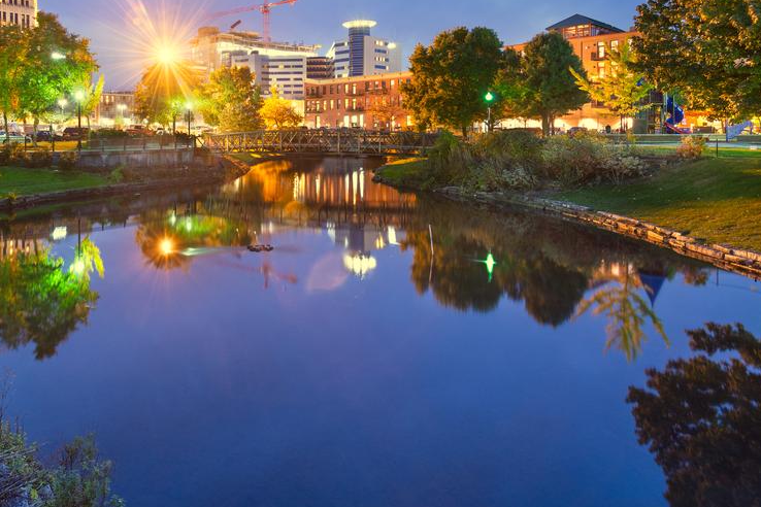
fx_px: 550
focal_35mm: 26
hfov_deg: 66.5
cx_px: 223
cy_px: 135
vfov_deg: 47.9
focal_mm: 16
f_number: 8
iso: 100
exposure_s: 30
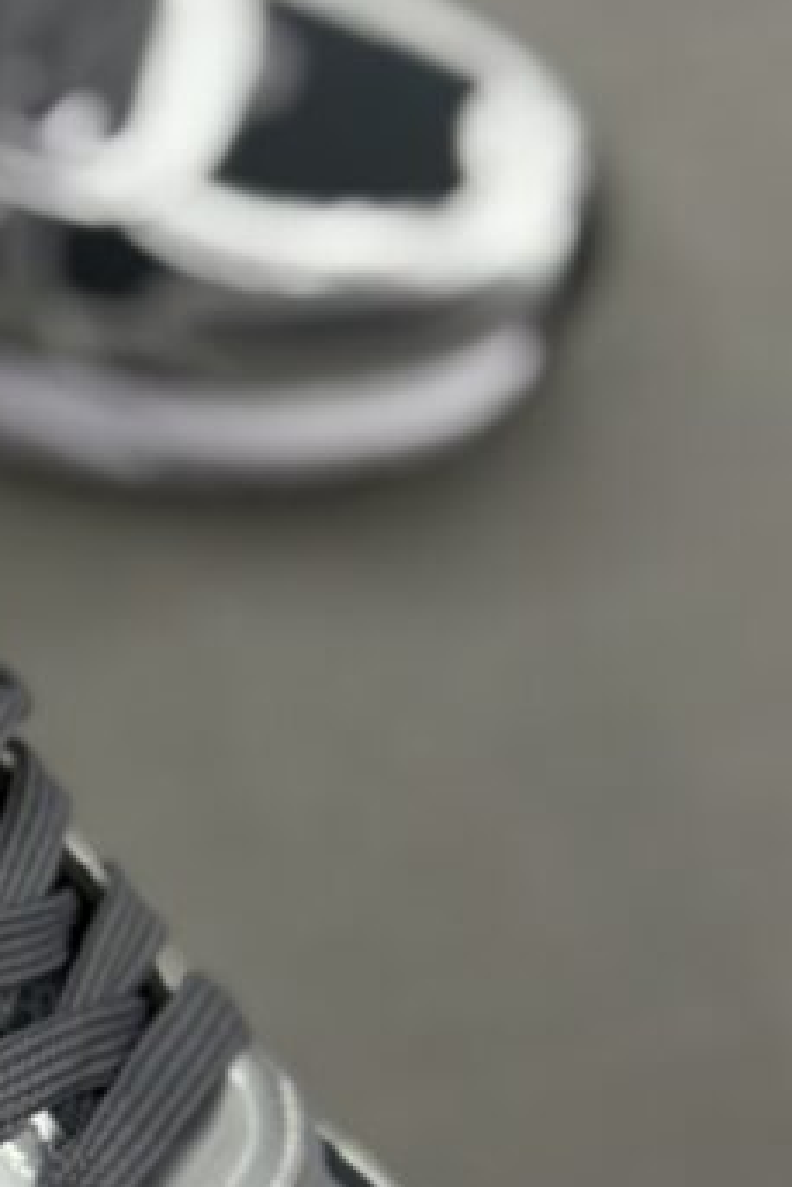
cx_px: -477
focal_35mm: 149
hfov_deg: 8.9
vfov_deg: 13.8
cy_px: 758
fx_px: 4912
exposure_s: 1/100
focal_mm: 6.76
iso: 64
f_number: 1.78
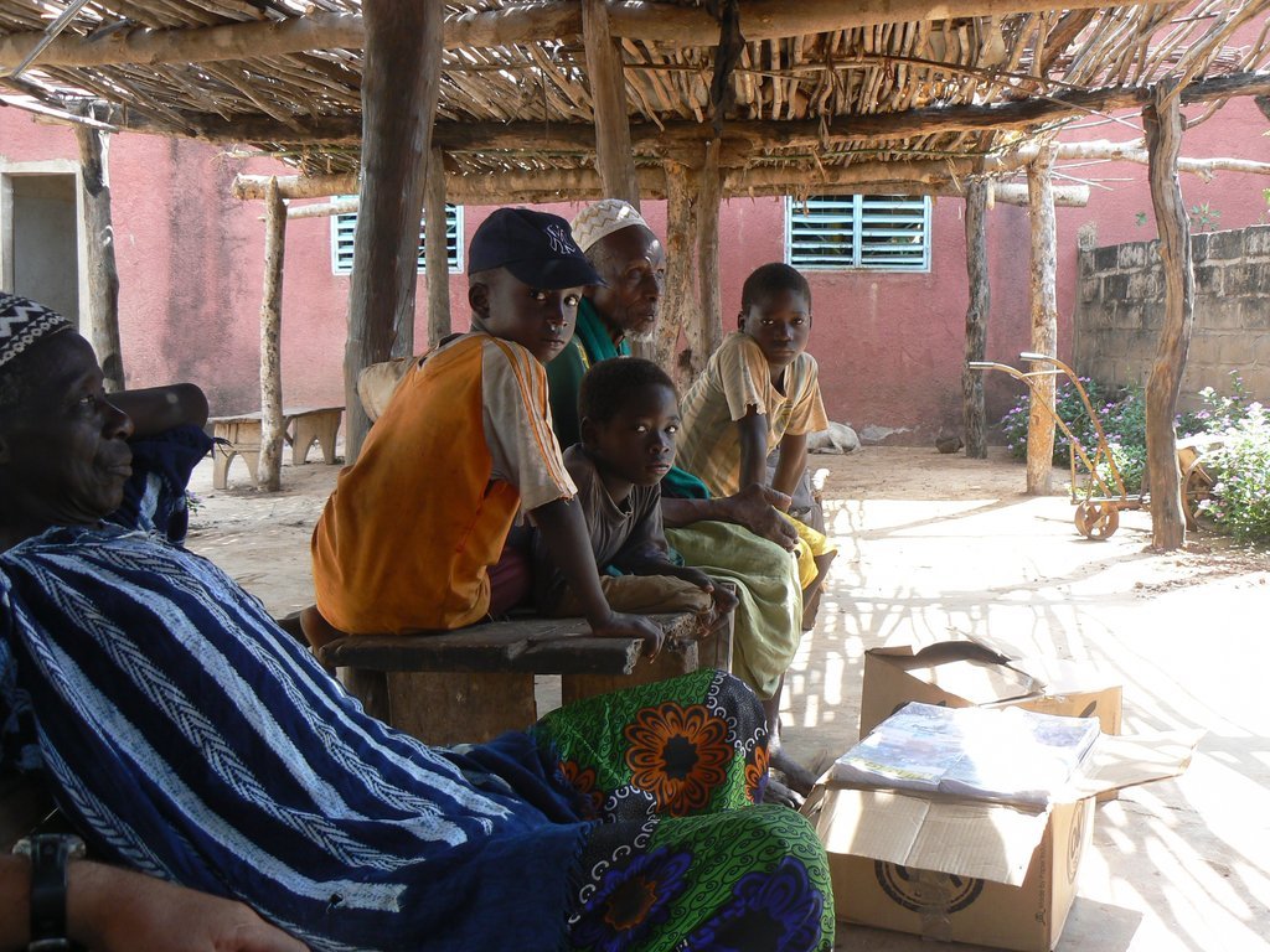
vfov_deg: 39.7
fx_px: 1321
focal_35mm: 36
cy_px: 476
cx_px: 635
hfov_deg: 51.4
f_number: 4
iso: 80
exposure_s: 1/80
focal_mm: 6
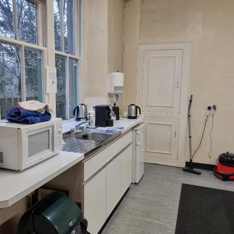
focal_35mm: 31
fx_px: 237
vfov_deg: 52.5
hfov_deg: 52.5
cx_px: 110
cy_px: 117
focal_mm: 5.4
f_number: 1.8
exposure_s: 1/100
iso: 100
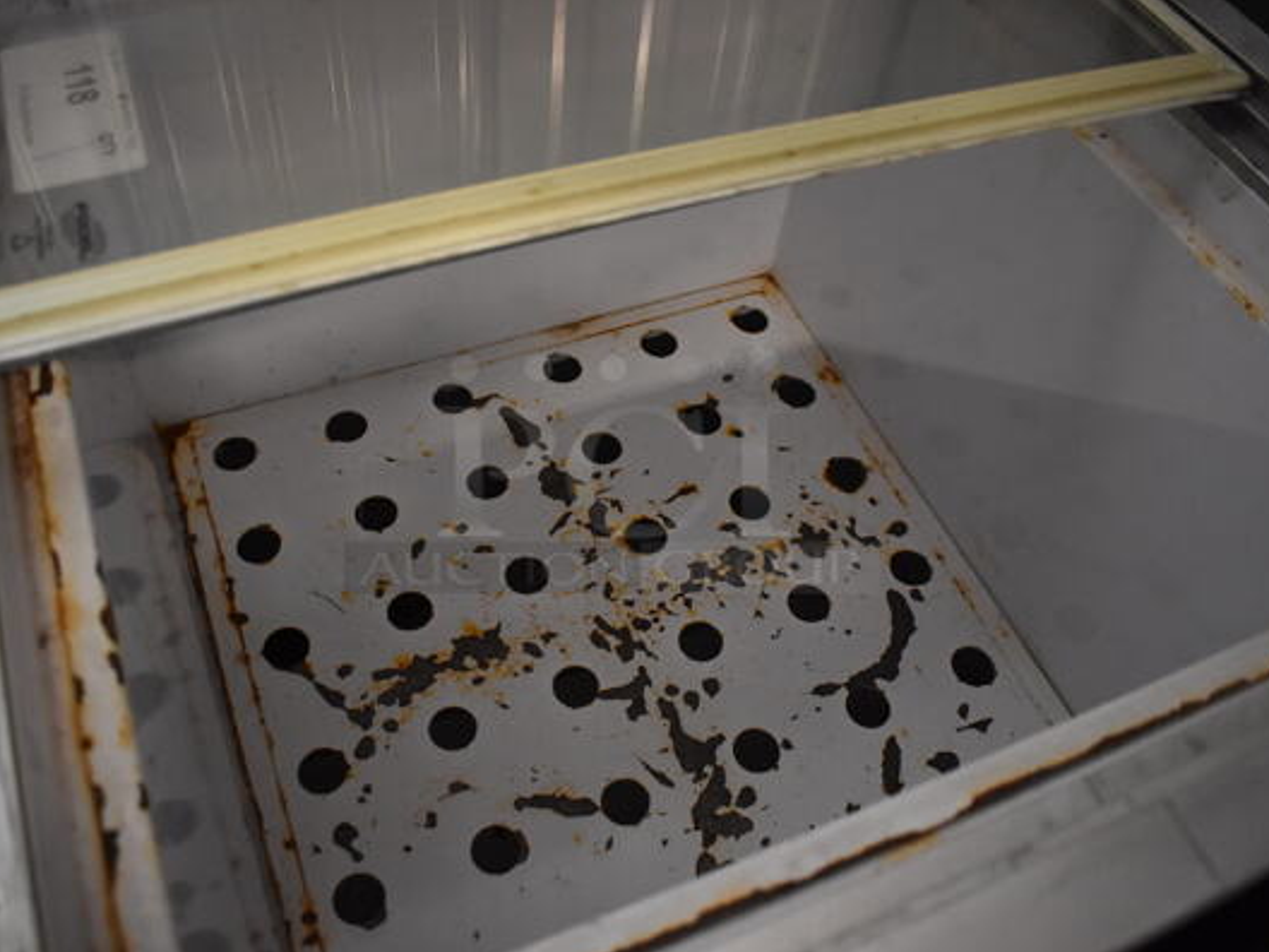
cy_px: 466
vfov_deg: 46.8
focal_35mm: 30
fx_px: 1100
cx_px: 613
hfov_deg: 59.9
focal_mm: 18
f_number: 3.5
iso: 2800
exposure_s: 1/125
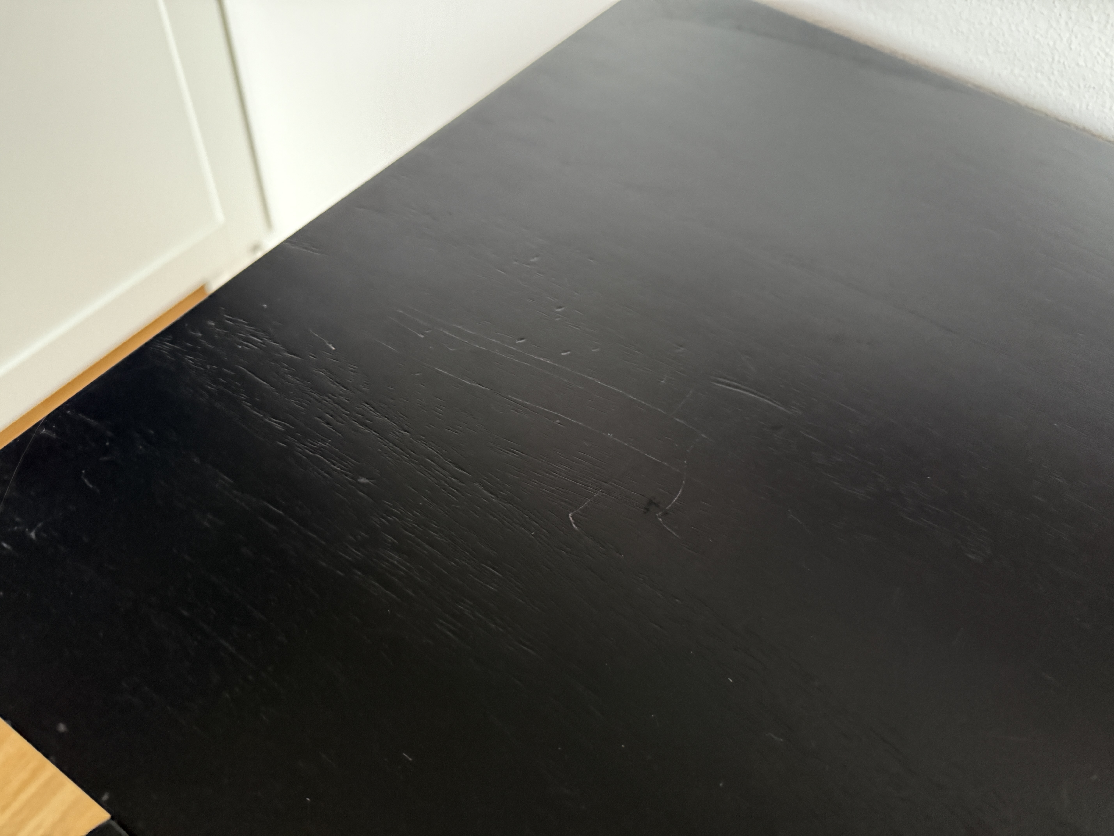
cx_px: 557
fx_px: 772
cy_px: 418
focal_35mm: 24
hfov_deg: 71.6
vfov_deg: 56.8
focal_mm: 6.76
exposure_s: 1/30
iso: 1000
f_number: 1.78
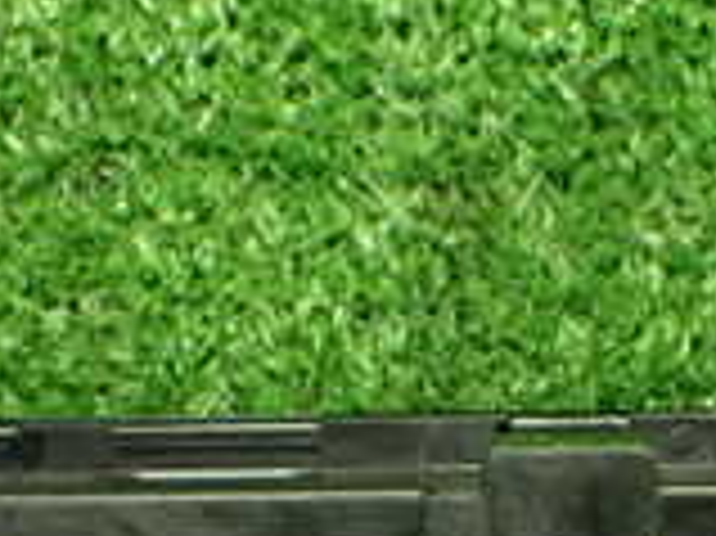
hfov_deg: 17.3
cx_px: 581
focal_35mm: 113
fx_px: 2336
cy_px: 788
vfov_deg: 12.5
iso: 800
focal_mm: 5.4
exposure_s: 1/100
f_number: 2.3
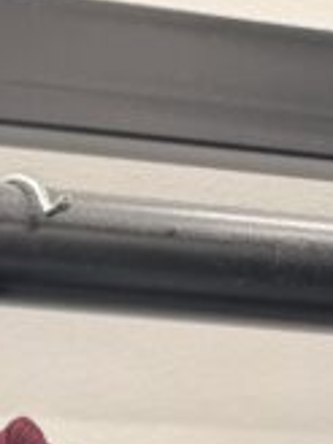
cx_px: -314
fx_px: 1501
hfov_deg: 11.5
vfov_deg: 13.0
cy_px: 1045
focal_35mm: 117
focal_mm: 6.86
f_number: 1.78
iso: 80
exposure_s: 1/100
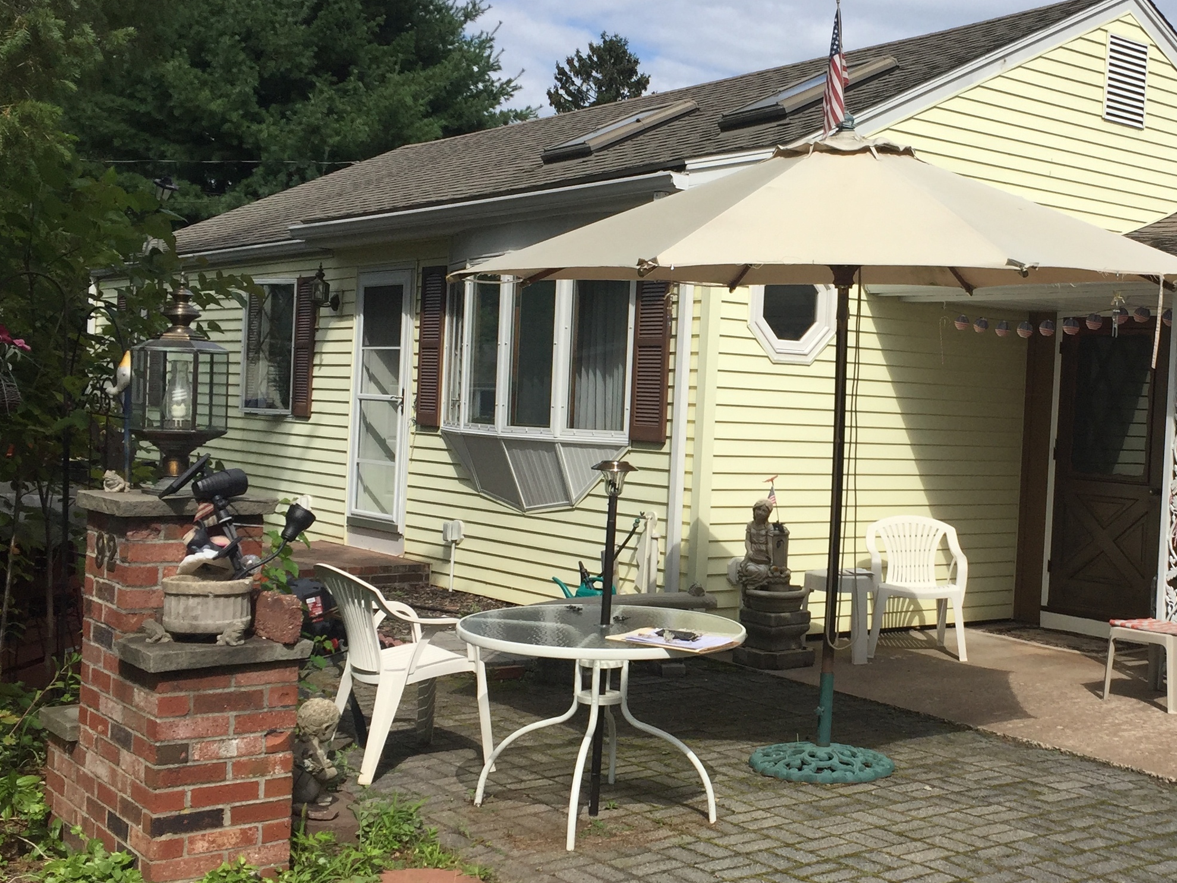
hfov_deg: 41.3
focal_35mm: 45
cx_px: 828
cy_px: 446
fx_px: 1530
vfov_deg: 32.2
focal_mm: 4.15
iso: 32
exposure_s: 1/2639
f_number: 2.2
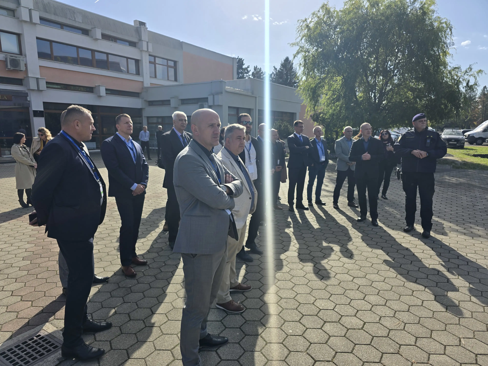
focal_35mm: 23
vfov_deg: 58.9
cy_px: 183
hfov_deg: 73.9
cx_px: 244
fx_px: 324
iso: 12
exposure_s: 1/1142
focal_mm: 6.3
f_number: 1.7
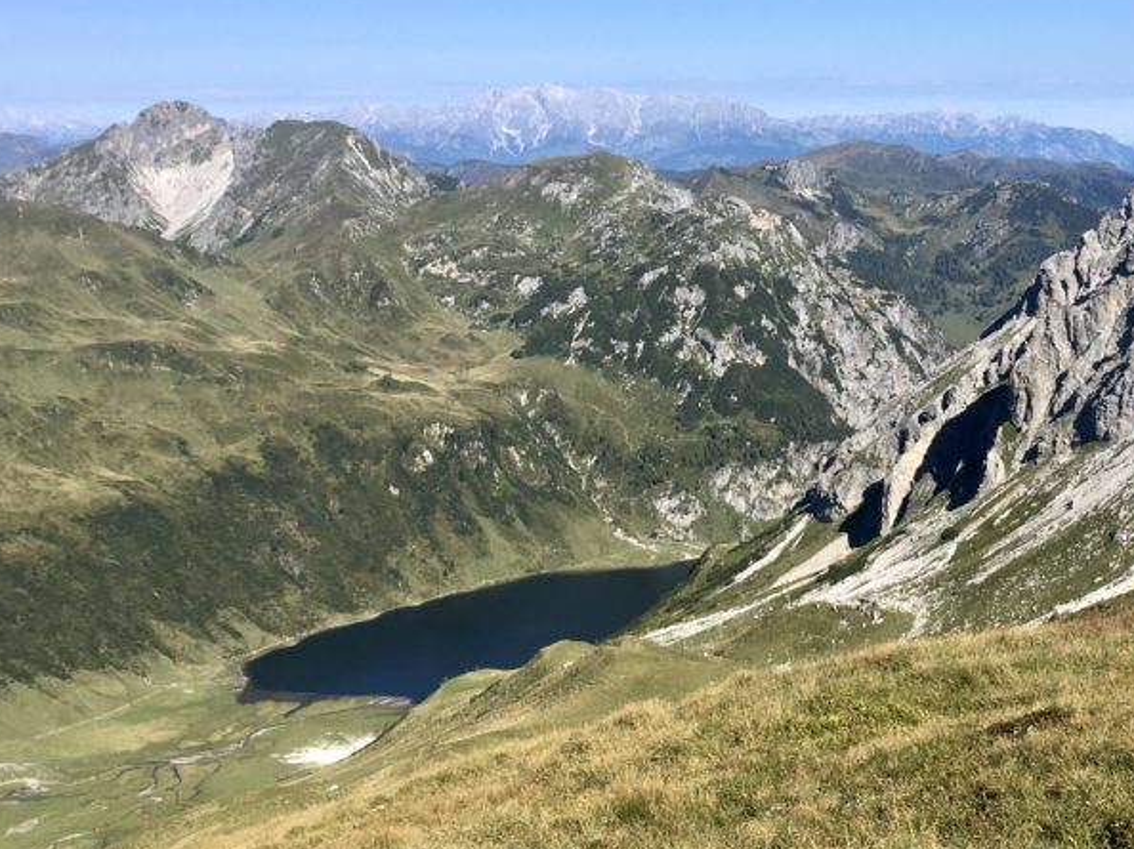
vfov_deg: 28.5
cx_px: 764
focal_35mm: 50
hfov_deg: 37.8
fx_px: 1637
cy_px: 187
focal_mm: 4.15
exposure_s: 1/1166
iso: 25
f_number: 2.2
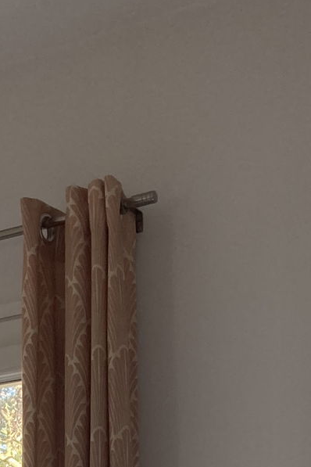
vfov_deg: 17.0
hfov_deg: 13.0
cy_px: 781
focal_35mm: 104
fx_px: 1348
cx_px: -14
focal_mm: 3.99
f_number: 1.8
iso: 50
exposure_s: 1/121
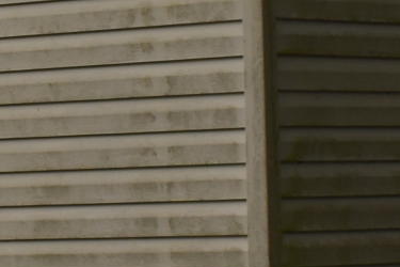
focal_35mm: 288
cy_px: 51
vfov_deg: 4.8
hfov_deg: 6.8
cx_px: -550
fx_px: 3200
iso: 100
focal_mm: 24
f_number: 6.3
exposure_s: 1/160
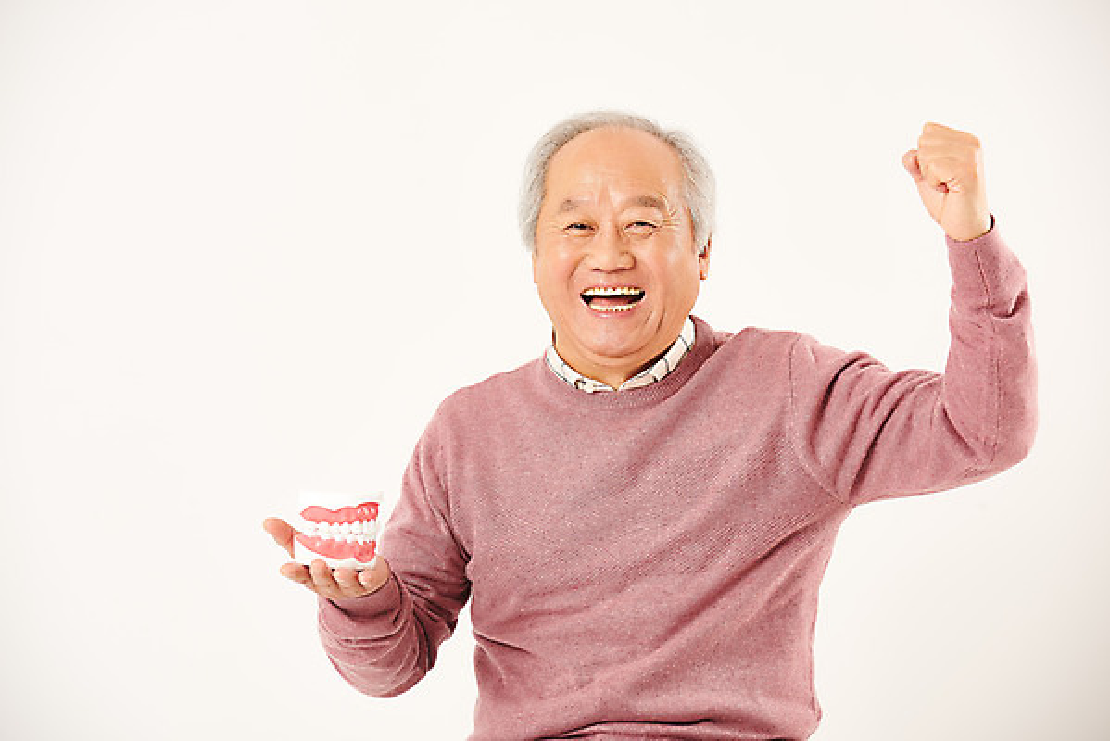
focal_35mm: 190
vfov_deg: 7.2
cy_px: 370
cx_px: 555
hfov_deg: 10.8
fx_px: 5861
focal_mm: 190
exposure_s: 1/125
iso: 100
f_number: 8
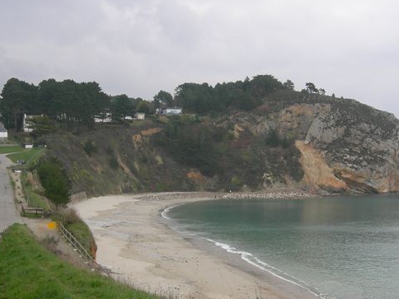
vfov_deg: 23.5
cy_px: 207
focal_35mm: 62
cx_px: 230
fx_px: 715
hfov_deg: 31.1
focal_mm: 9.1
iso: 64
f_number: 4.6
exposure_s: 1/155
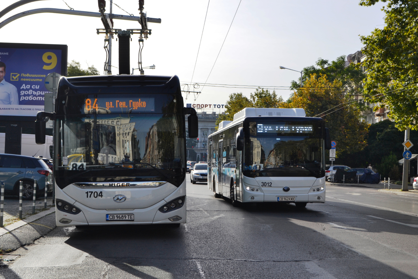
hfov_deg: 36.9
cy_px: 140
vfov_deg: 25.1
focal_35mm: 54
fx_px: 627
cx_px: 209
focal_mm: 36
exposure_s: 1/250
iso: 100
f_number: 8
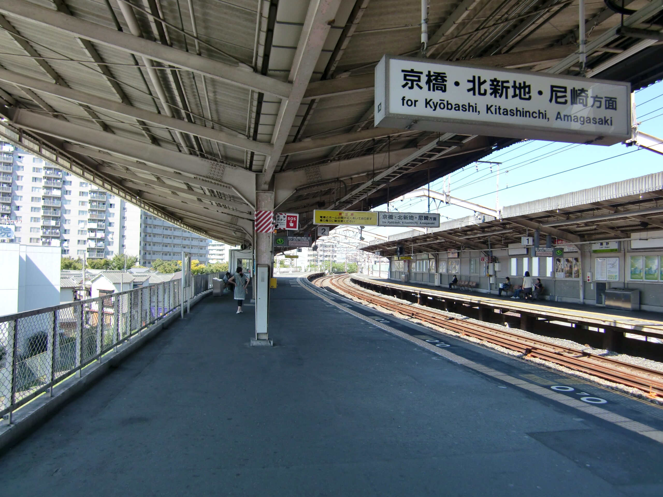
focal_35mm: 28
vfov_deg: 49.7
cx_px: 332
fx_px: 536
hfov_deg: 63.4
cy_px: 248
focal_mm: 4.9
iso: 64
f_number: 2.6
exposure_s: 1/500
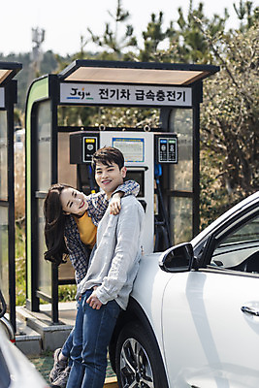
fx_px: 841
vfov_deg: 26.0
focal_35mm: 78
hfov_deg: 17.5
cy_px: 194
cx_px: 130
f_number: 2.8
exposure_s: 1/1600
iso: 100
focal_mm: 78
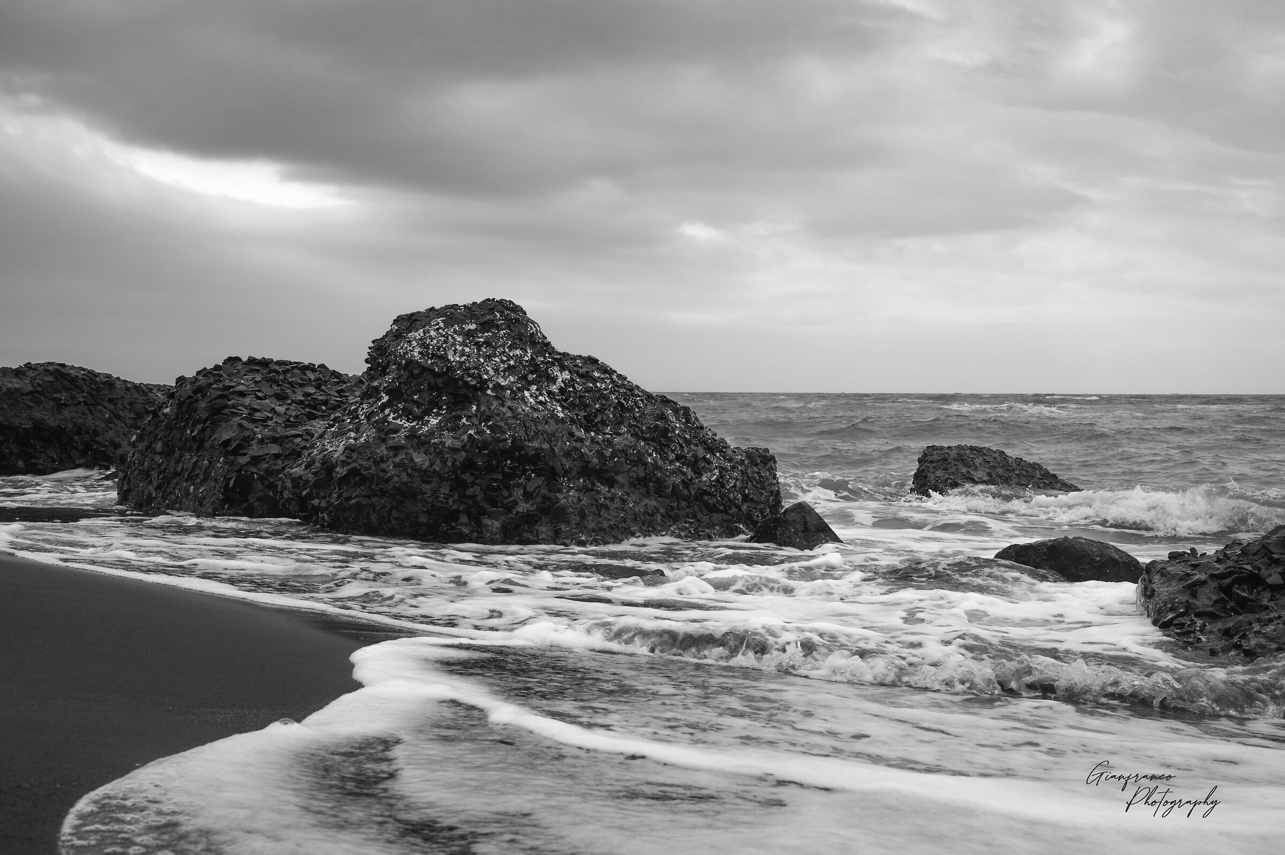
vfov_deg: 33.4
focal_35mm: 40
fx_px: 1427
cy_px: 428
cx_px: 642
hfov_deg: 48.5
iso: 100
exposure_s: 1/160
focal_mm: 40
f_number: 14
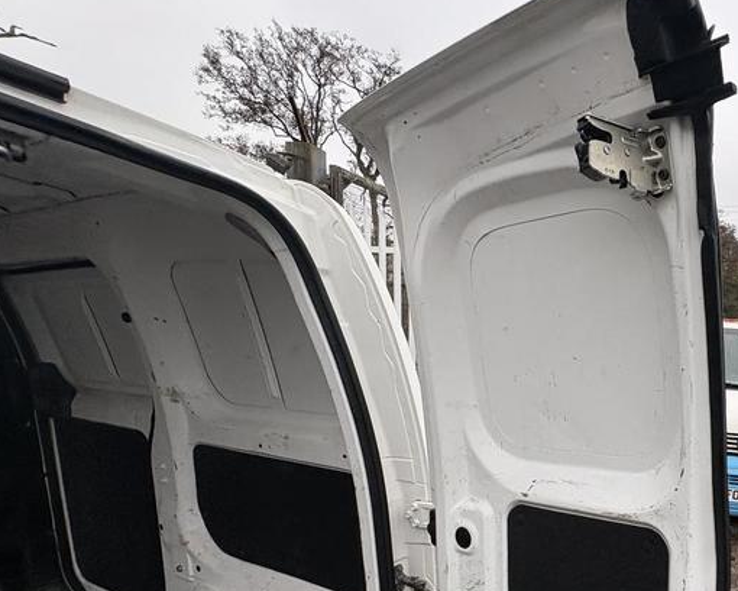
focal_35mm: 24
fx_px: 524
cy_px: 445
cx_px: 618
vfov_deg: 55.9
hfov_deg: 62.6
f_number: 2.2
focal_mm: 2.22
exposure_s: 1/153
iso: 40
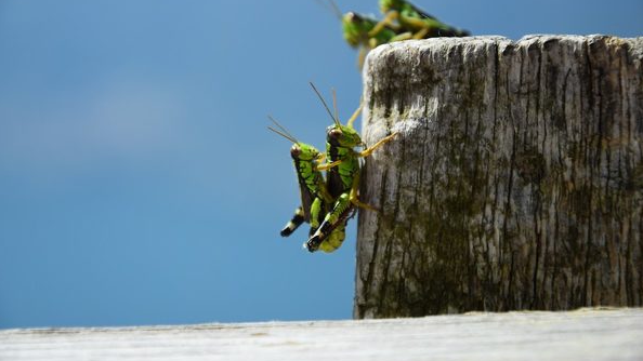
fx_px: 2839
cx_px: 320
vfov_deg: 7.3
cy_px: 151
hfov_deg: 12.9
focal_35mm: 167
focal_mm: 105
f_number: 6.3
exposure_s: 1/640
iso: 200
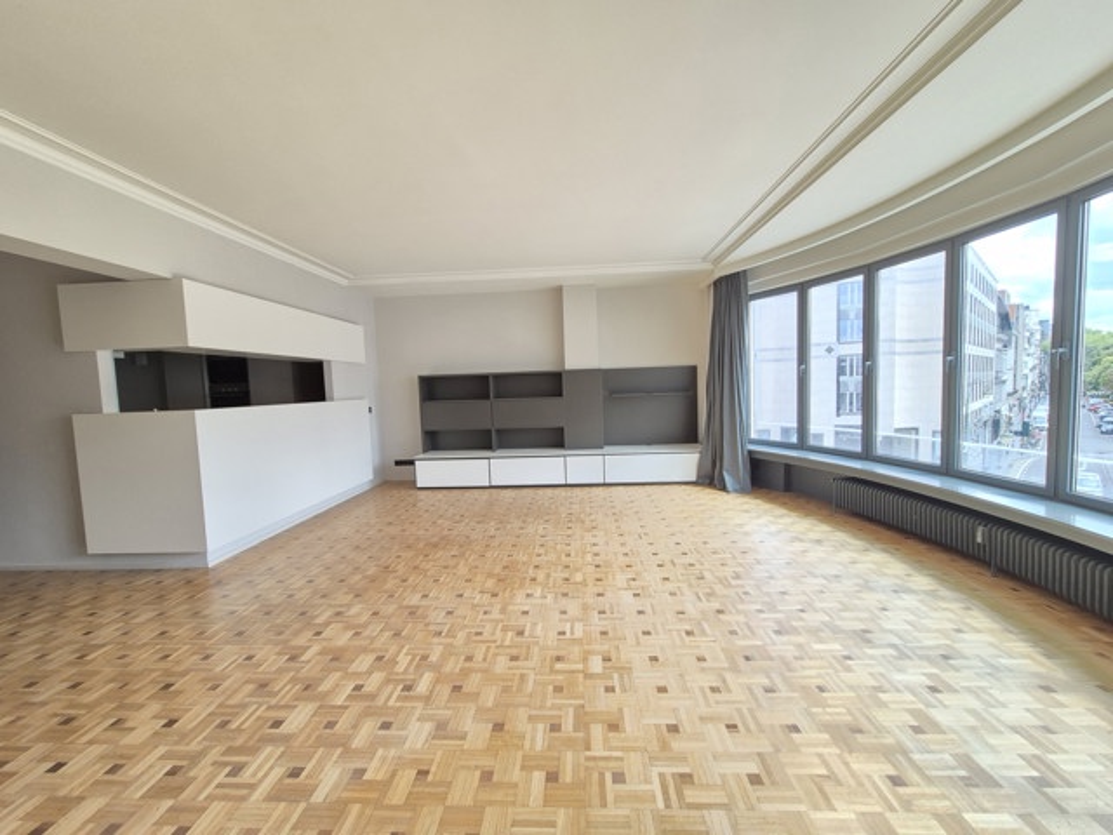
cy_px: 418
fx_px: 418
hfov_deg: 106.2
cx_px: 556
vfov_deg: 89.9
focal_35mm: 13
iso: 125
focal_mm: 2.2
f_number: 2.2
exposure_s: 1/50
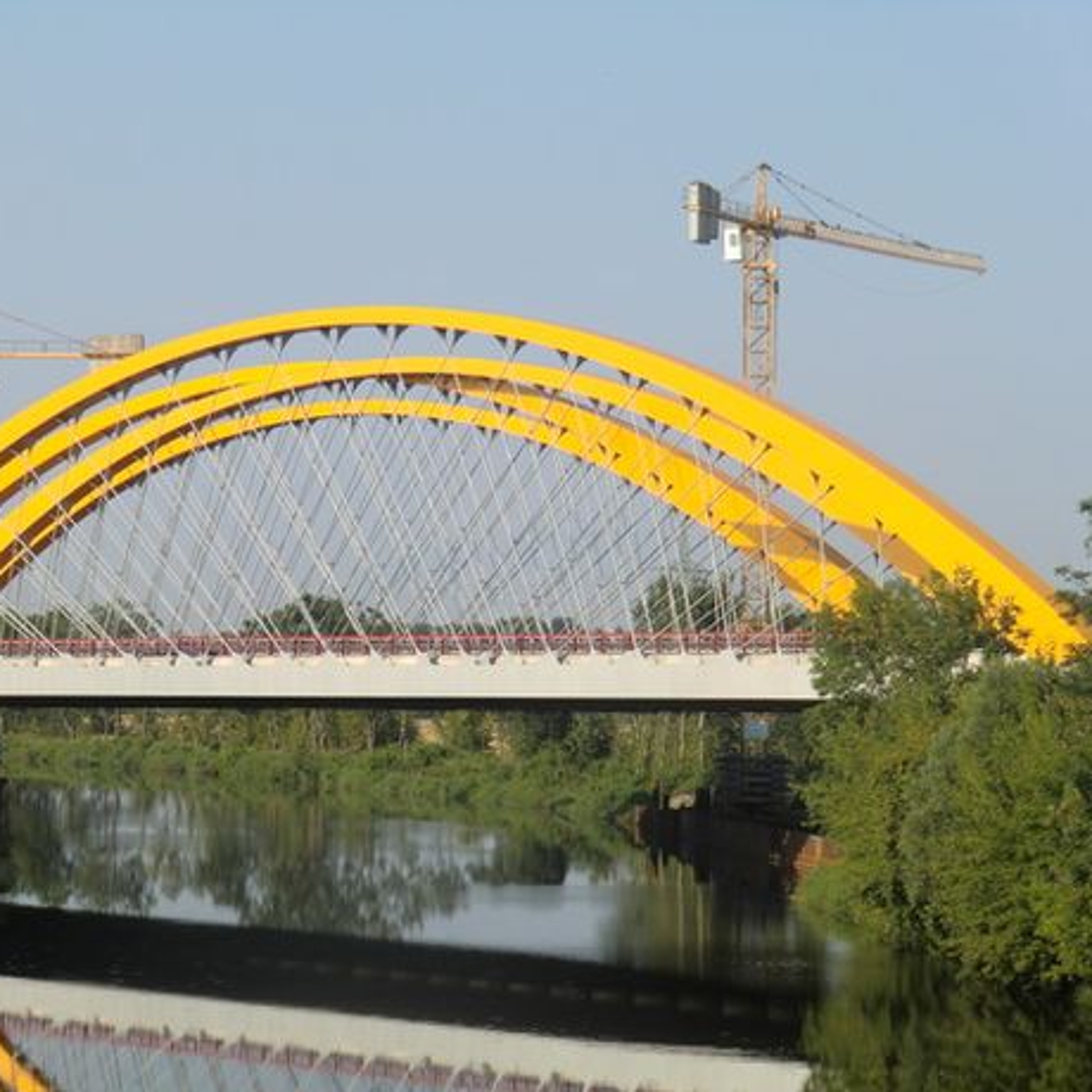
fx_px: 4461
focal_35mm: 125
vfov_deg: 14.0
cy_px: 545
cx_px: 423
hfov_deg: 13.9
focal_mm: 18.8
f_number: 5
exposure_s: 1/320
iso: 64
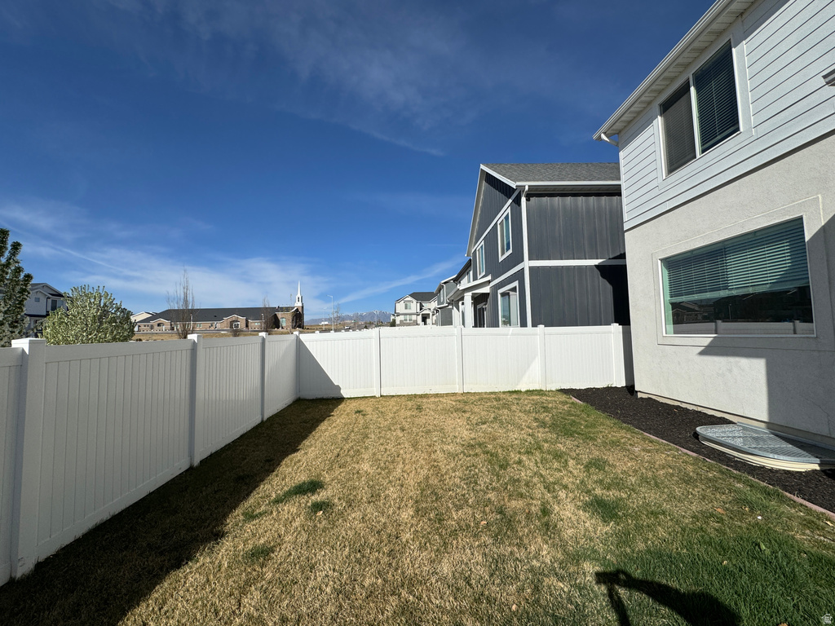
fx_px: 338
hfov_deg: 102.1
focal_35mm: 14
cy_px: 313
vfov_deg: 85.7
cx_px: 418
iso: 40
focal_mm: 2.22
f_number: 2.2
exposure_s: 1/4630
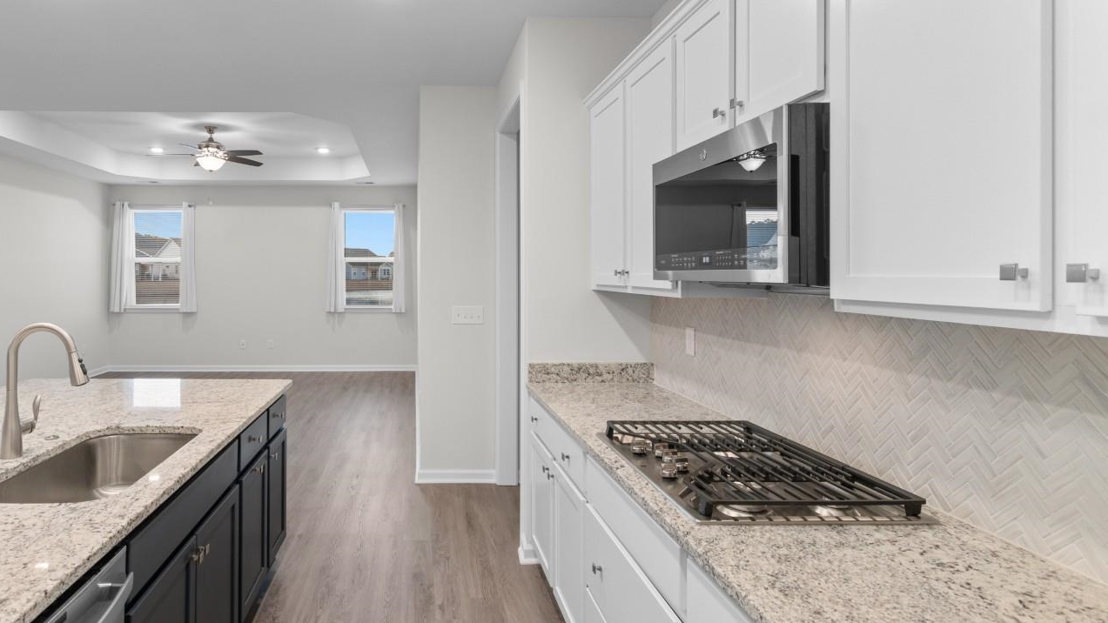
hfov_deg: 85.1
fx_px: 588
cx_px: 421
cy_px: 262
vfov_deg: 55.6
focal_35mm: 20
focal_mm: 10
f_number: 4.5
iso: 100
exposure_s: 1/2
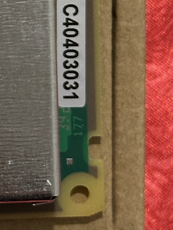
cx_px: -147
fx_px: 1340
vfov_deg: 9.8
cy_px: 7
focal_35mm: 201
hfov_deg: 7.2
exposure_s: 1/33
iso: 320
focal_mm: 6.86
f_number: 1.78
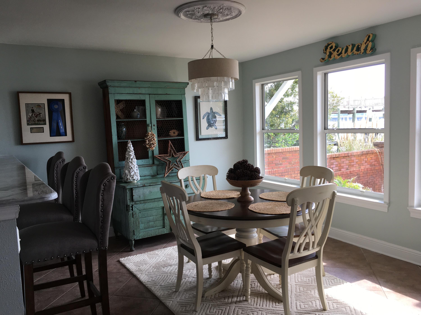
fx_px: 353
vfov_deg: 48.2
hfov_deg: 61.7
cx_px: 210
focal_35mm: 29
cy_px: 158
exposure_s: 1/120
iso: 25
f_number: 2.2
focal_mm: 4.15
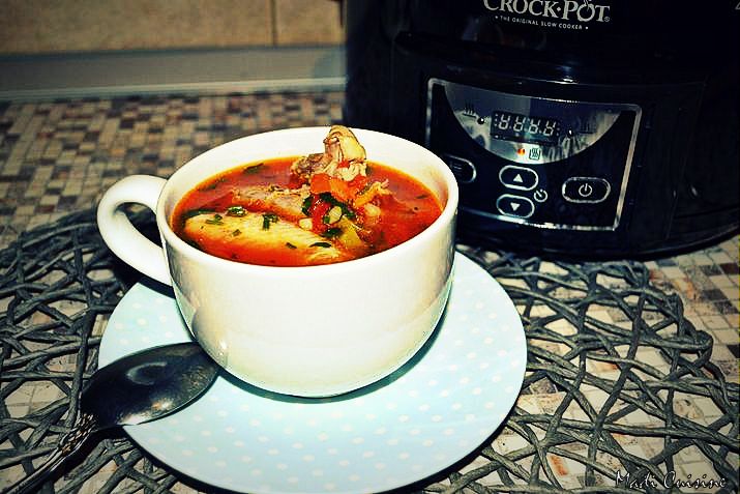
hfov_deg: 49.5
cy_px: 247
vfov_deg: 34.2
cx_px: 370
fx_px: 802
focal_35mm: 39
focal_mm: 26
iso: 250
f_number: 4.2
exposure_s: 1/60
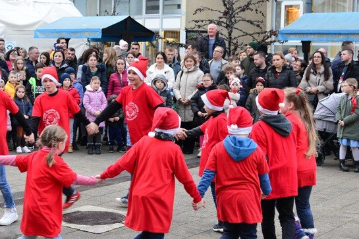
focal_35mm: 74
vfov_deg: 18.4
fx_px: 738
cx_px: 109
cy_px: 116
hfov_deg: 27.1
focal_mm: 48
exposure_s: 1/125
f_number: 4
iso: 3200
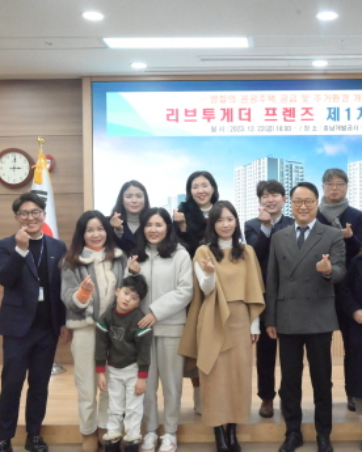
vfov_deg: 38.0
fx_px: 656
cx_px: 292
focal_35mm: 49
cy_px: 252
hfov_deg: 30.1
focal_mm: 30
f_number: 11
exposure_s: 1/250
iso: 16000
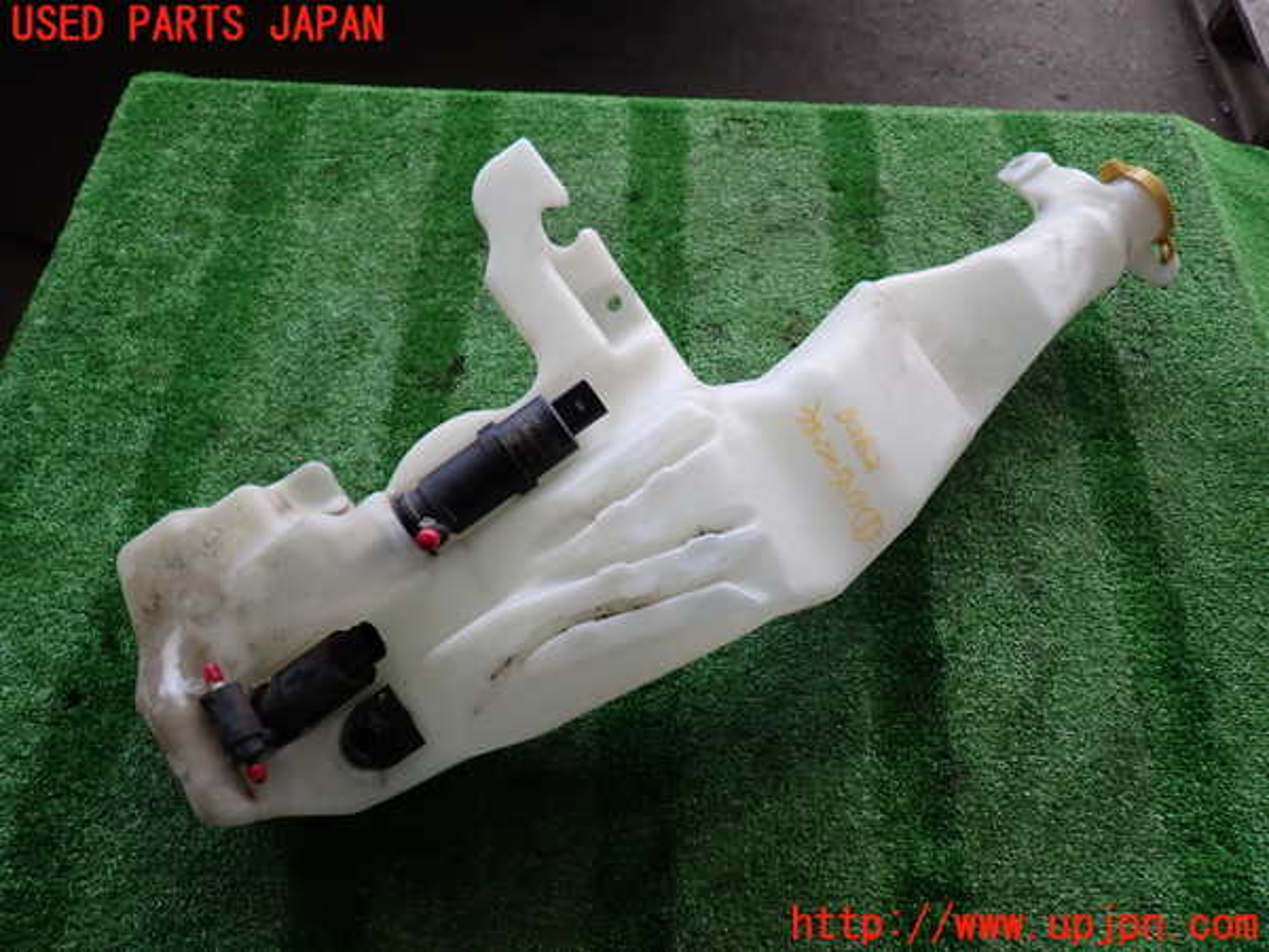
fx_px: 916
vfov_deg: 54.9
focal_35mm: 25
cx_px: 634
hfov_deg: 69.4
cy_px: 476
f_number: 2
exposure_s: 1/200
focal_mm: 4.5
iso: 100
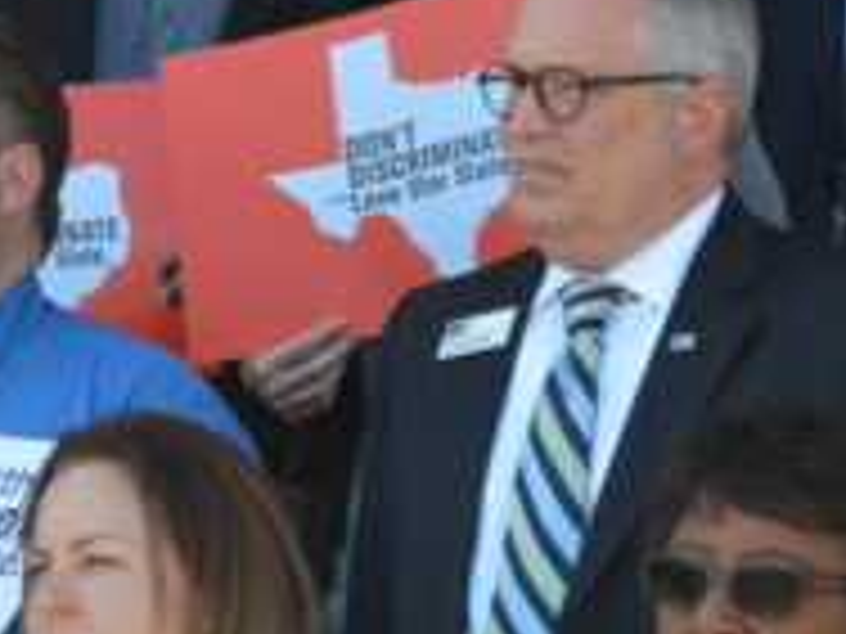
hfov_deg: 7.8
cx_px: 292
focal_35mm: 254
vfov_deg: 5.9
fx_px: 6196
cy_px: 468
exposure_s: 1/160
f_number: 6.3
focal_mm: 55
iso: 200
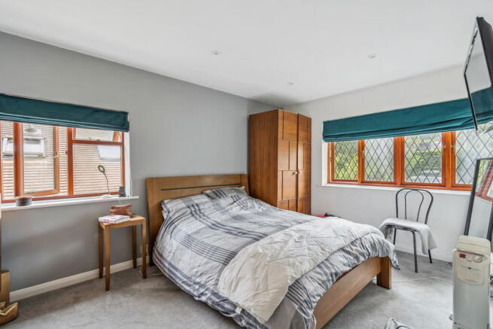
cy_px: 164
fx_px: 219
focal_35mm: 16
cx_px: 246
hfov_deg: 96.7
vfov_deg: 73.8
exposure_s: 1/25
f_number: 5.6
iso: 640
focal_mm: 16
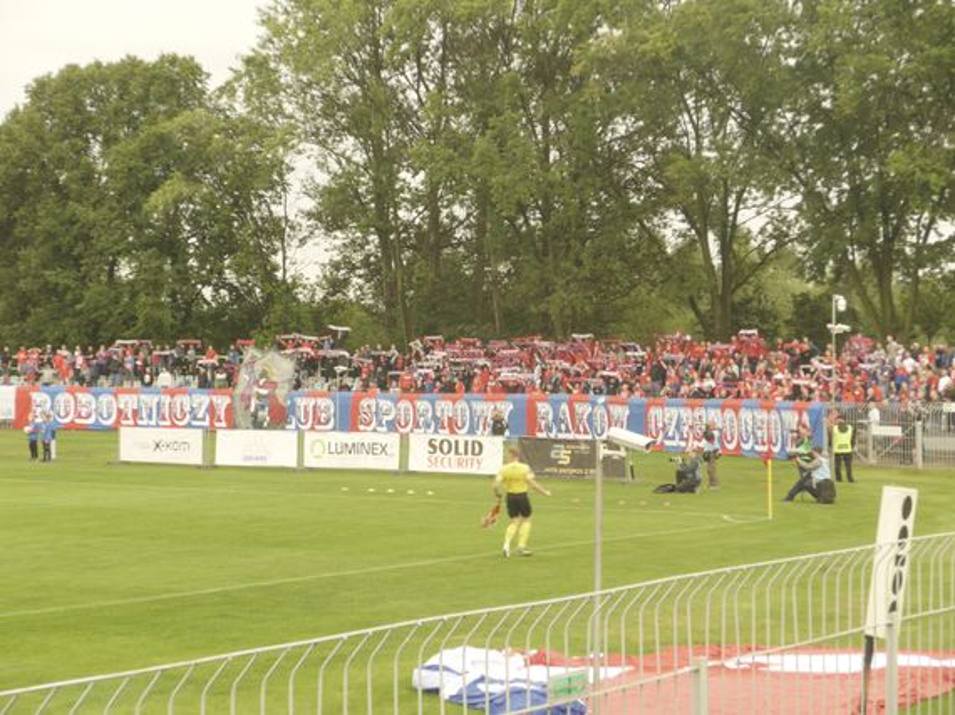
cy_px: 358
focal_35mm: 80
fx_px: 2206
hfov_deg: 24.4
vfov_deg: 18.4
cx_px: 478
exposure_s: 1/80
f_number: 4.5
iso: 125
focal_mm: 17
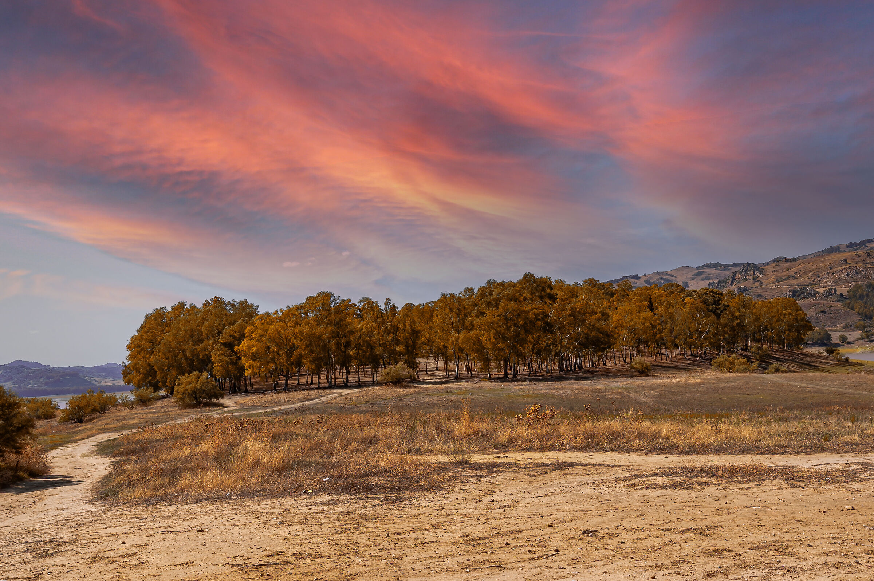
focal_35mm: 34
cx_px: 437
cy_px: 290
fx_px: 825
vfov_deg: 38.8
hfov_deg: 55.8
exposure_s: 1/100
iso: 125
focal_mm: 34
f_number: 18
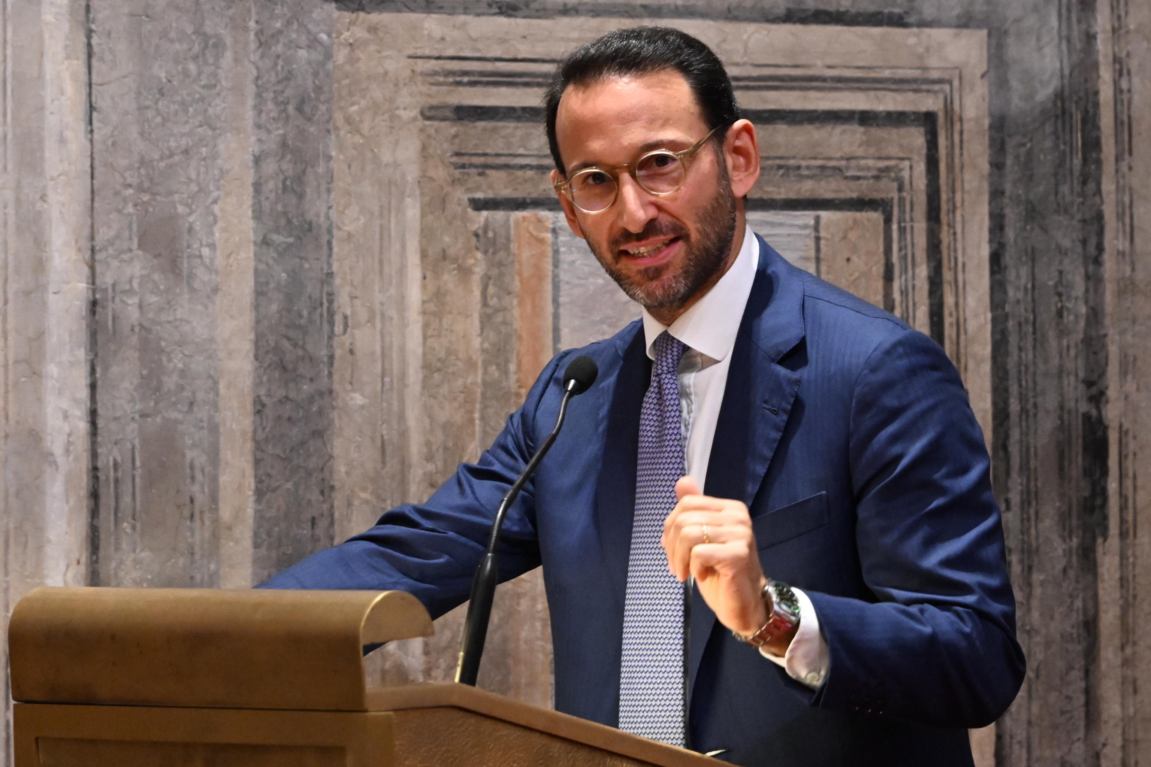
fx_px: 5755
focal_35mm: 180
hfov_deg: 11.4
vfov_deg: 7.6
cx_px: 576
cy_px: 384
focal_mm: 120
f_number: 4
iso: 4000
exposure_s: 1/250
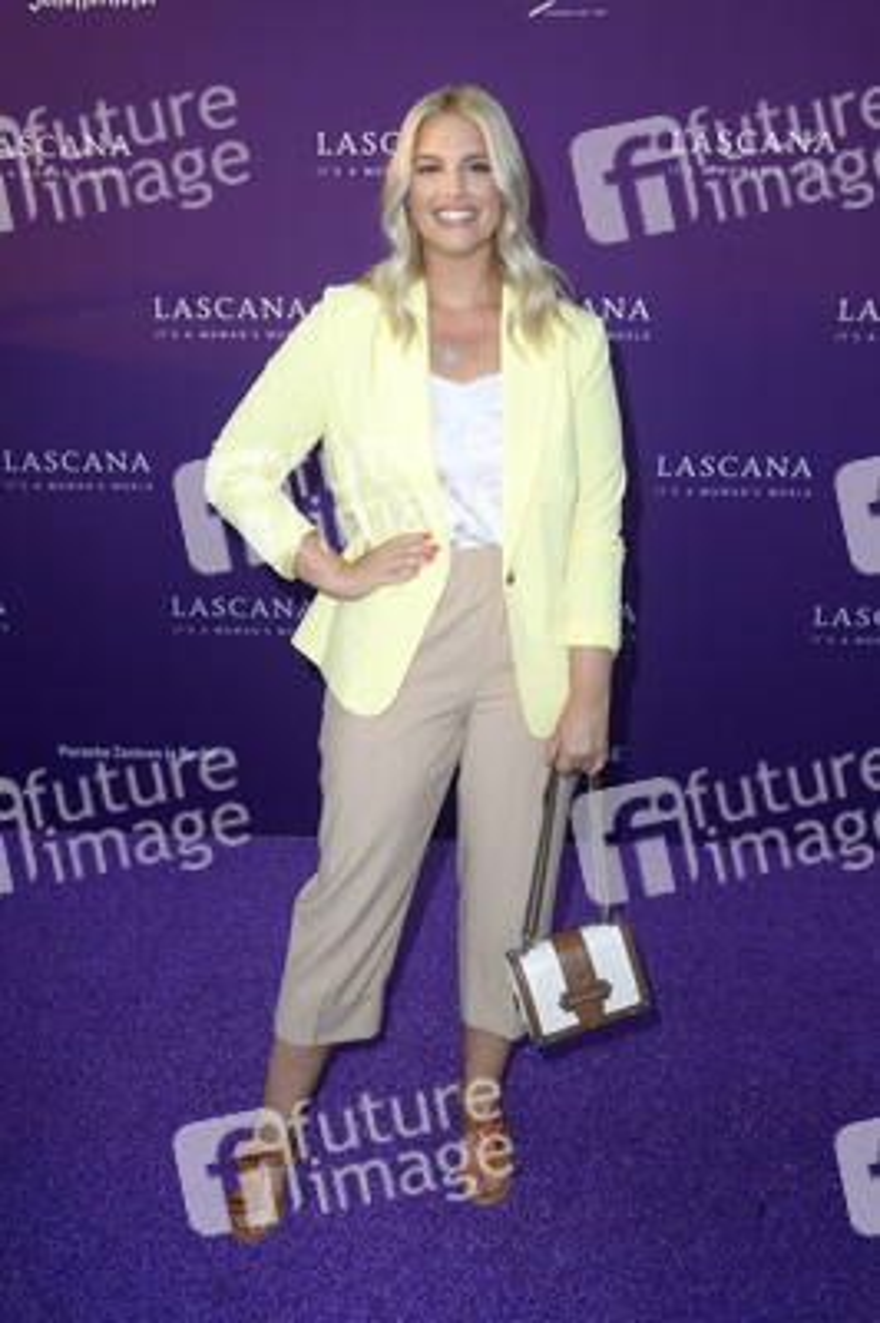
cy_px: 662
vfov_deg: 60.3
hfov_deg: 42.3
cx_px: 440
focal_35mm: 31
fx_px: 1139
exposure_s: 1/250
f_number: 5.6
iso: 320
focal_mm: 31
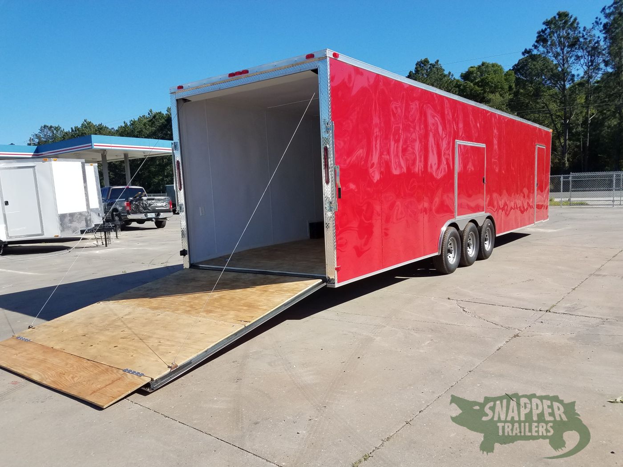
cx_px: 312
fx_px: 468
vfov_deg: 53.1
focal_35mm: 26
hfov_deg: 67.3
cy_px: 234
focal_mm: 4.2
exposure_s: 1/1892
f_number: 1.7
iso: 40
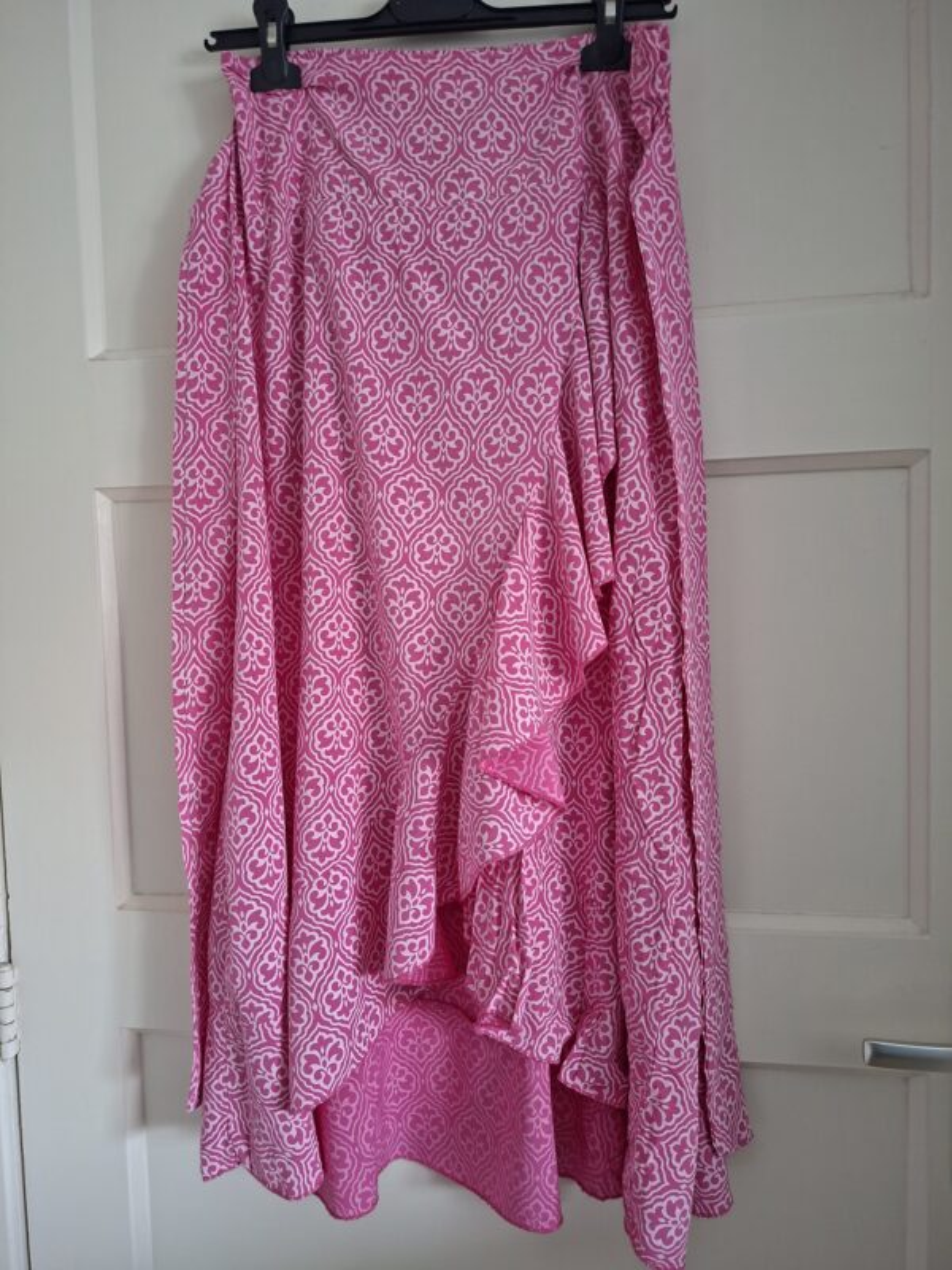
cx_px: 476
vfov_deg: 73.9
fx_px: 843
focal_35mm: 23
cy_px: 635
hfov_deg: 58.9
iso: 400
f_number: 1.8
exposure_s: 1/25
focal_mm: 5.54
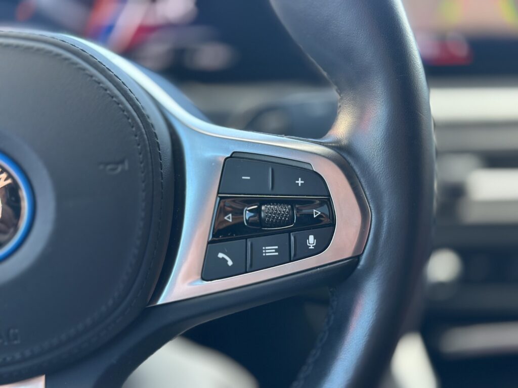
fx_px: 718
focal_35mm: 48
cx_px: 259
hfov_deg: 39.7
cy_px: 194
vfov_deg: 30.3
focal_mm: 6.86
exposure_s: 1/105
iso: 80
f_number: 1.78
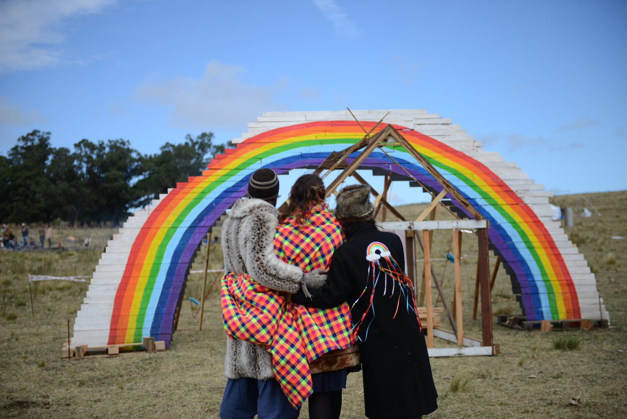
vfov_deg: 24.2
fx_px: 975
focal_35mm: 56
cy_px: 210
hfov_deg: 35.6
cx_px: 314
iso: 100
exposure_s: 1/1600
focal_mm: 56
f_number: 2.8
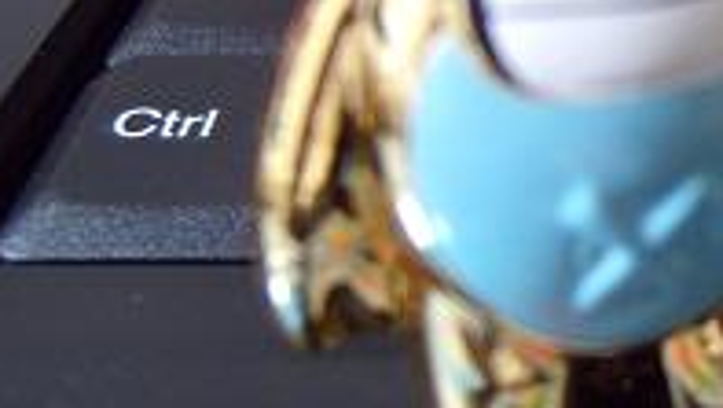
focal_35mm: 76
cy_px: 85
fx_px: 1458
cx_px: 749
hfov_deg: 26.2
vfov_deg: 15.8
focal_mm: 6
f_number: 2.8
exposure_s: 1/15
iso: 400
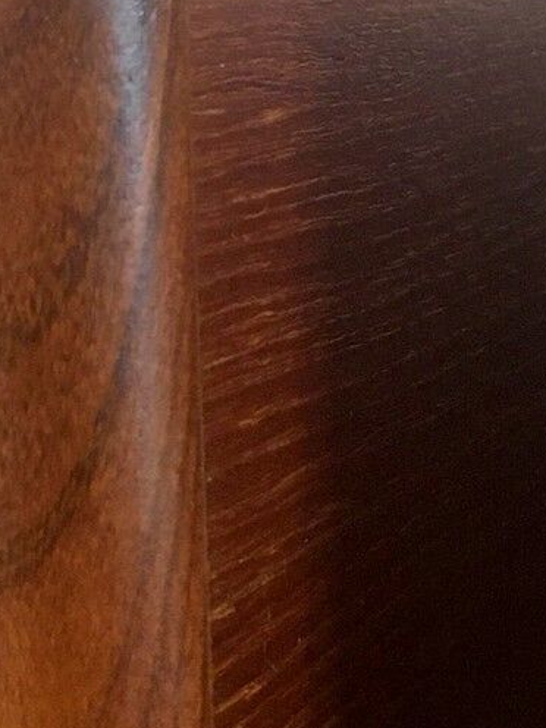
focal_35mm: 117
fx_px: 2461
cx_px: 247
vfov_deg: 16.8
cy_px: 280
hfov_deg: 12.7
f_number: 2.2
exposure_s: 1/33
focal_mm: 4.15
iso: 200
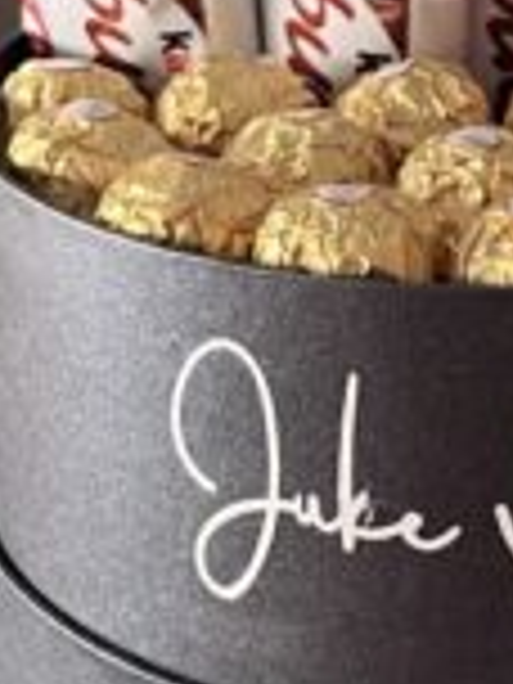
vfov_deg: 13.1
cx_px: 396
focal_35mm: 137
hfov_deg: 10.8
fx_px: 2707
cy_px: -504
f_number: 1.6
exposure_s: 1/60
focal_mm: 5.1
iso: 80
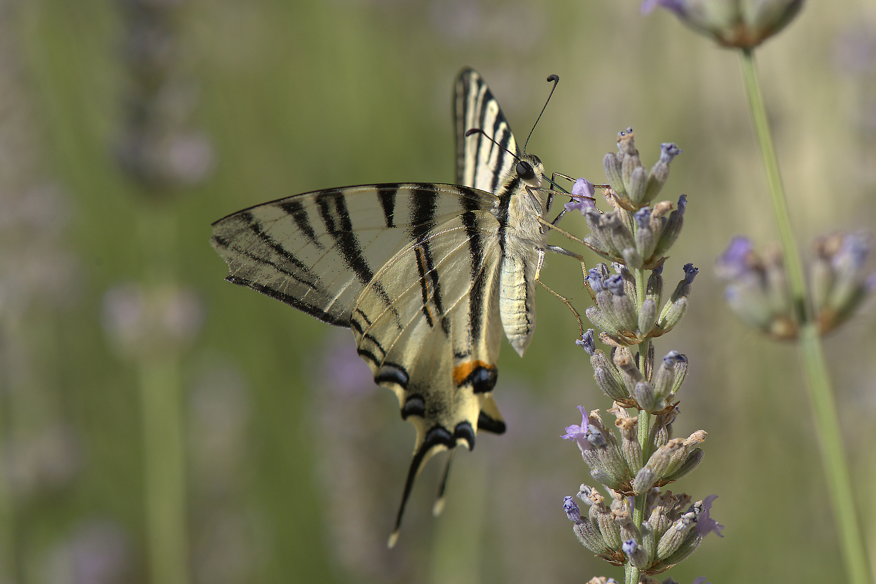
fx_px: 3406
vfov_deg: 9.8
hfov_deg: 14.6
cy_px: 233
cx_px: 563
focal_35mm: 140
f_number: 11
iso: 320
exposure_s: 1/800
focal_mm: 105
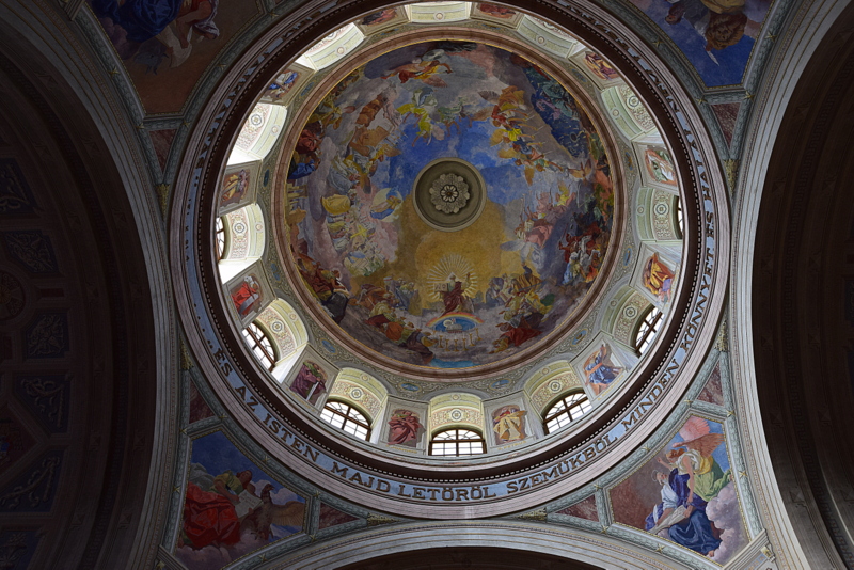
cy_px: 285
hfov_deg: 67.4
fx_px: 641
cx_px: 427
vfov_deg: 48.0
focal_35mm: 27
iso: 400
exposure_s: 1/20
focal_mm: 18
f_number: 6.3
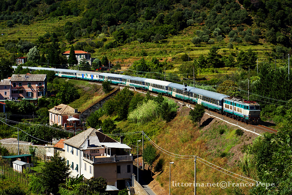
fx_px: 608
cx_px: 146
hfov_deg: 27.0
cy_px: 98
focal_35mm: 75
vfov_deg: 18.2
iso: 100
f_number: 7.1
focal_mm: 50
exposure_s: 1/400
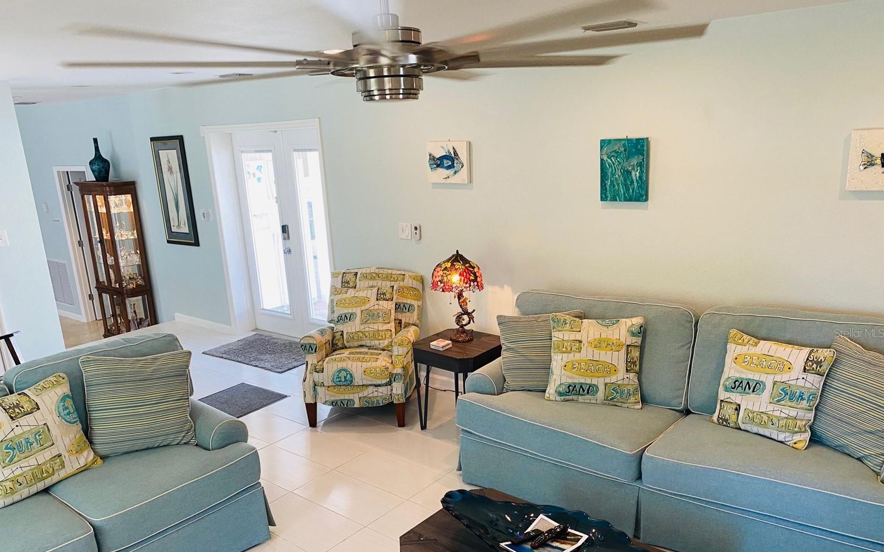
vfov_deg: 44.3
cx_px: 438
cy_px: 333
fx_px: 674
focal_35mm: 28
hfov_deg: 66.5
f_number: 1.8
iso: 125
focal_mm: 4.25
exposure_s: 1/60
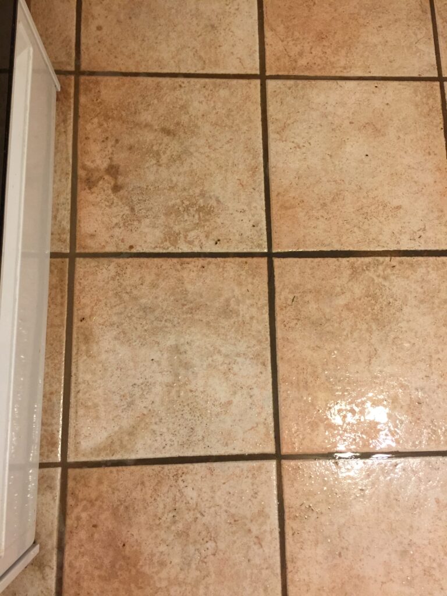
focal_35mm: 29
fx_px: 499
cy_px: 298
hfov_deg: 48.2
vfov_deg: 61.7
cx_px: 224
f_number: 2.2
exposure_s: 1/15
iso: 80
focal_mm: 4.15
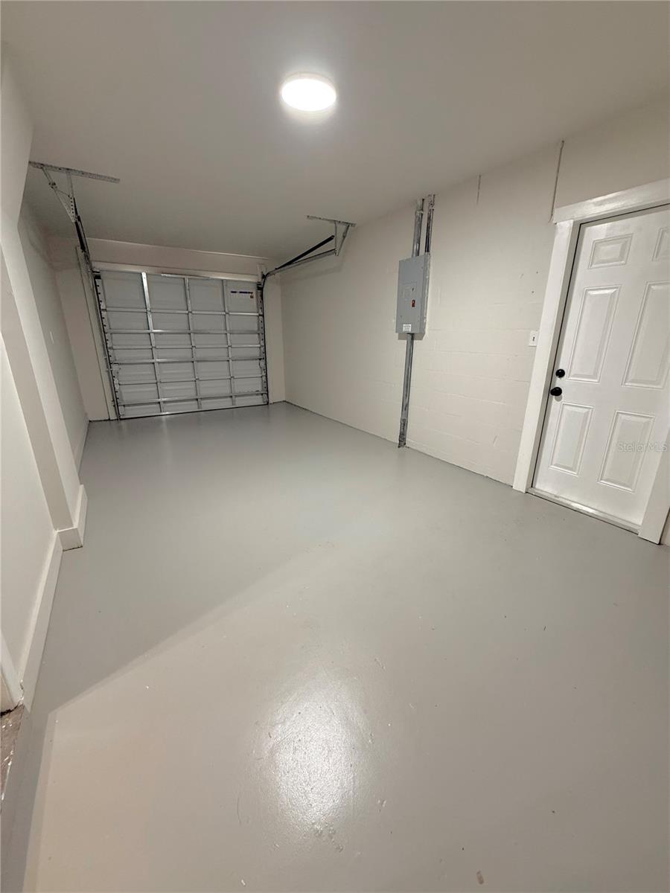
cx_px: 335
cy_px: 446
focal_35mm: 14
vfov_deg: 102.1
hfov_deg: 85.7
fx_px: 361
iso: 400
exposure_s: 1/60
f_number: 2.2
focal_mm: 2.22
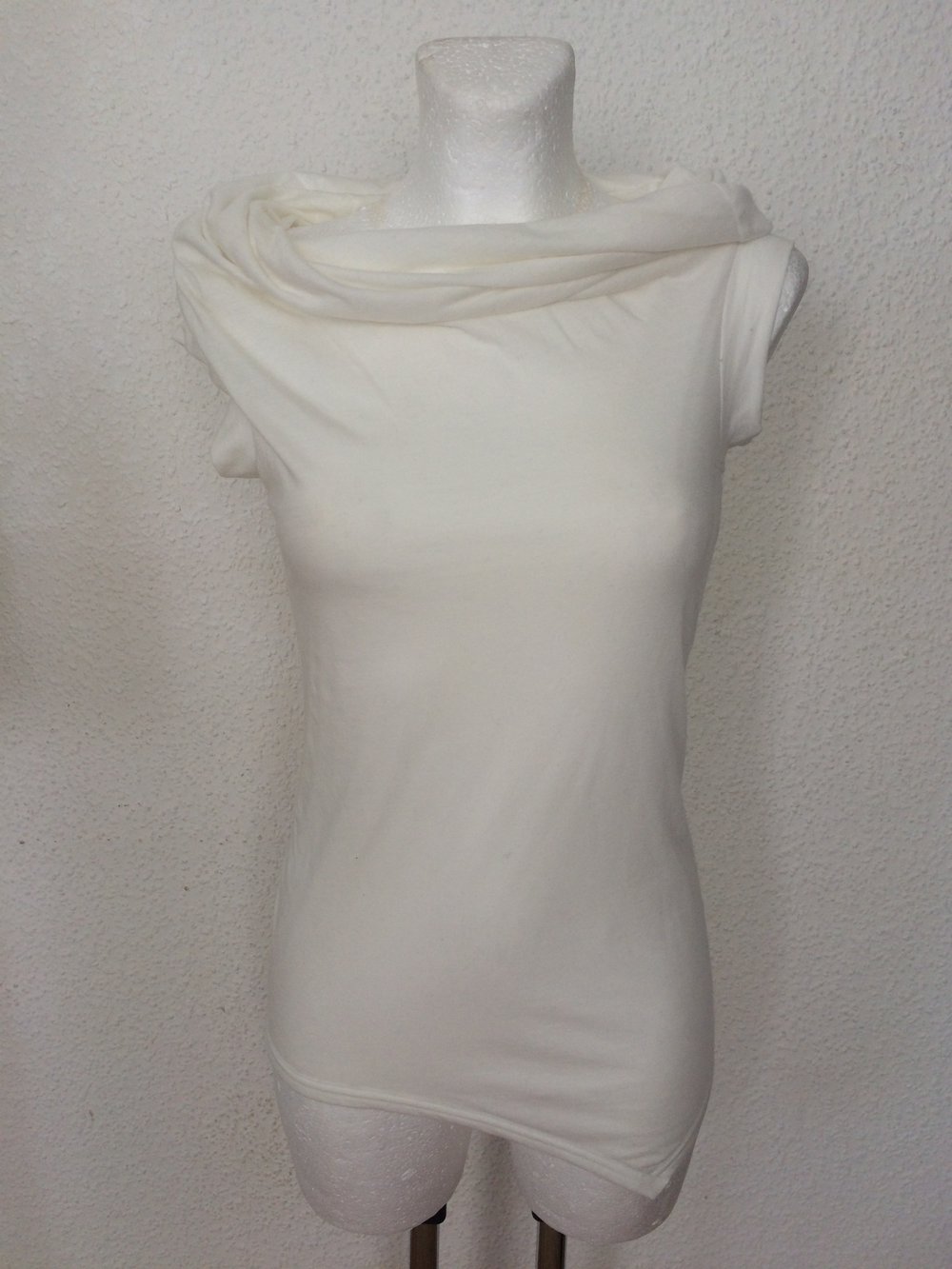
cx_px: 476
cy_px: 634
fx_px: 1063
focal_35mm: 29
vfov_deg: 61.7
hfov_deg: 48.2
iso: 50
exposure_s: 1/120
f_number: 2.2
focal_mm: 4.15
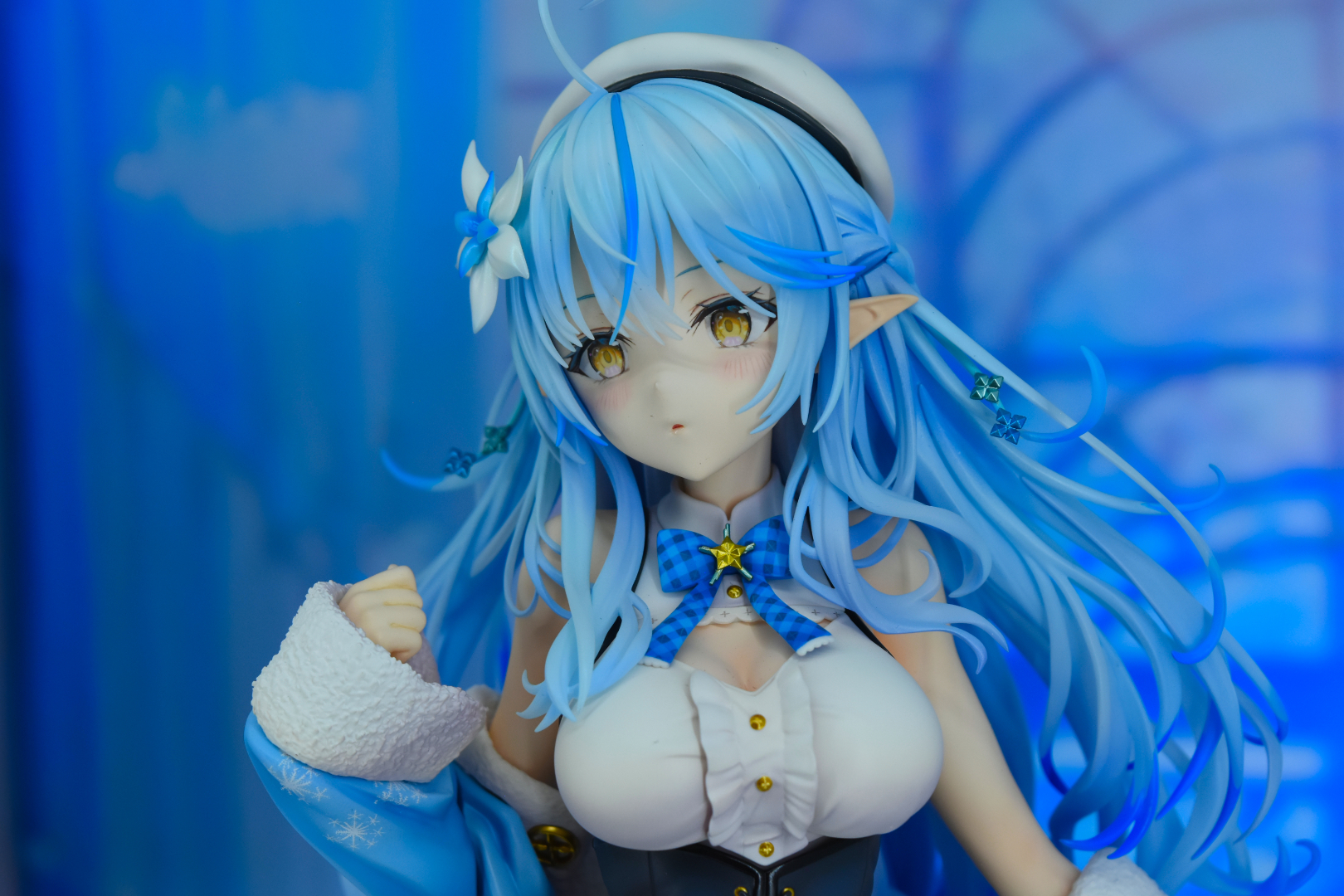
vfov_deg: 16.6
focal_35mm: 82
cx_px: 672
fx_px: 3080
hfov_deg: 24.6
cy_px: 448
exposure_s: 1/250
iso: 640
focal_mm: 55
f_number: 8
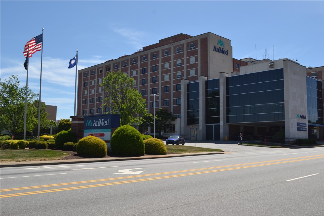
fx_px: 324
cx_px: 162
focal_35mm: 36
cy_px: 108
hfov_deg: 53.1
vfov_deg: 36.9
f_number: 9
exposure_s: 1/200
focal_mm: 24
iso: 100
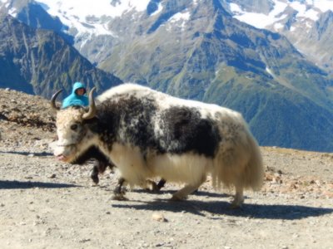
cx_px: 166
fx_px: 558
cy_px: 124
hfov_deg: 33.2
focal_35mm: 58
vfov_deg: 25.2
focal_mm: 10.4
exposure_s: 1/400
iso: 125
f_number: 4.6
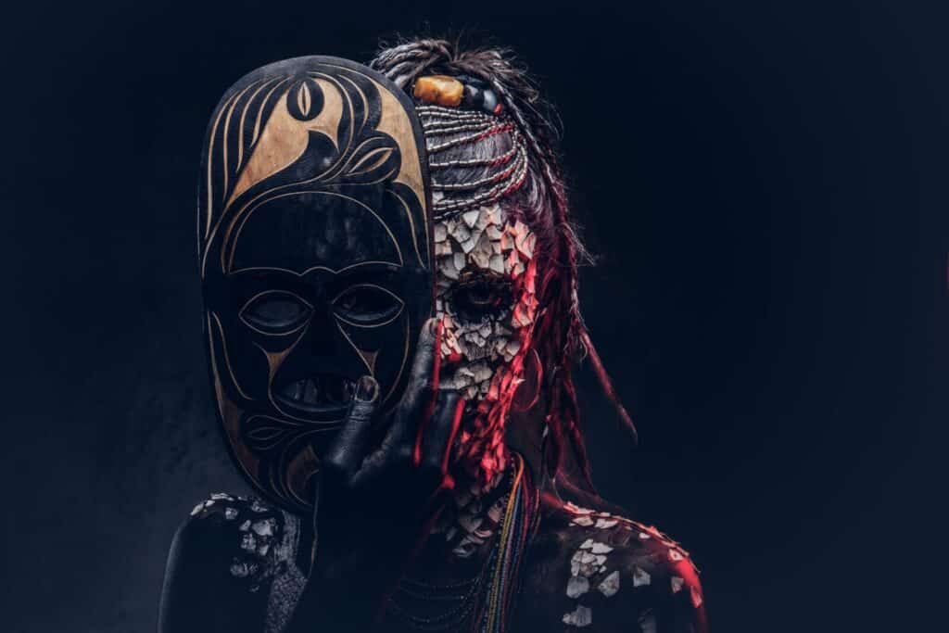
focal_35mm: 53
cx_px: 474
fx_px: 1397
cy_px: 316
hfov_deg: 37.5
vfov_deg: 25.5
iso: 200
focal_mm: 35
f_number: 8
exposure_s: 1/8
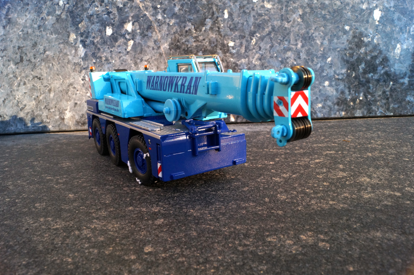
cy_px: 138
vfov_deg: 47.9
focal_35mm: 27
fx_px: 310
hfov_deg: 67.4
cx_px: 207
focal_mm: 18
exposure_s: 1/60
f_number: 18
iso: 640
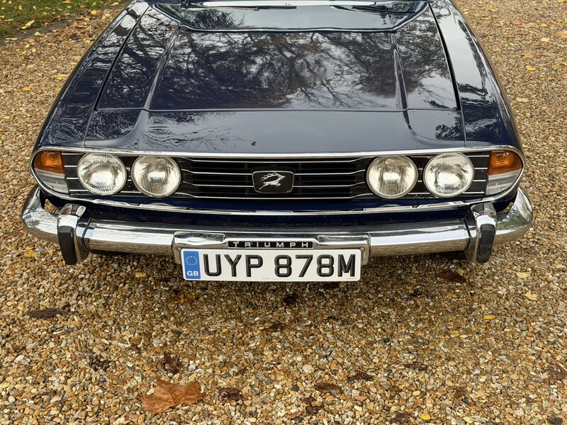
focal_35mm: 48
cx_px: 284
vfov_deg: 30.3
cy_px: 212
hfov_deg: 39.7
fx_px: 786
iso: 80
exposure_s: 1/561
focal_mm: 6.76
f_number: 1.78
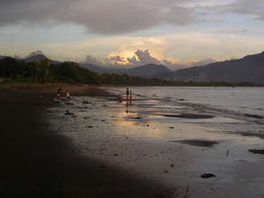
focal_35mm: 54
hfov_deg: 35.2
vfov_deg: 26.9
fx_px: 412
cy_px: 77
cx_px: 175
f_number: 2.8
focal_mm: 5.7
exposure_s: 1/250
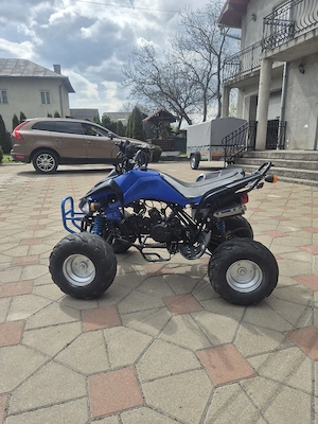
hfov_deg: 58.9
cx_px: 159
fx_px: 282
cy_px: 212
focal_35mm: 23
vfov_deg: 73.9
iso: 25
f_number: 1.8
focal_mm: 5.4
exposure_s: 1/2000
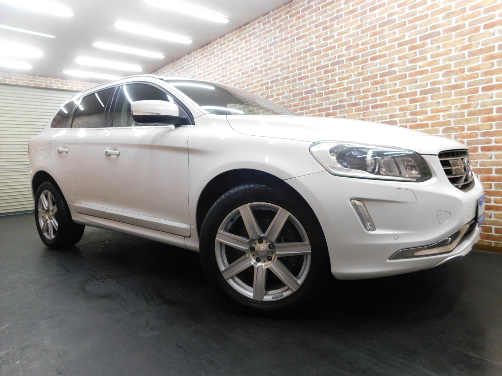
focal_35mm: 23
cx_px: 251
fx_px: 334
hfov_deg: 73.9
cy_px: 188
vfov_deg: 58.9
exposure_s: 1/30
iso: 360
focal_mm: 4
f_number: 3
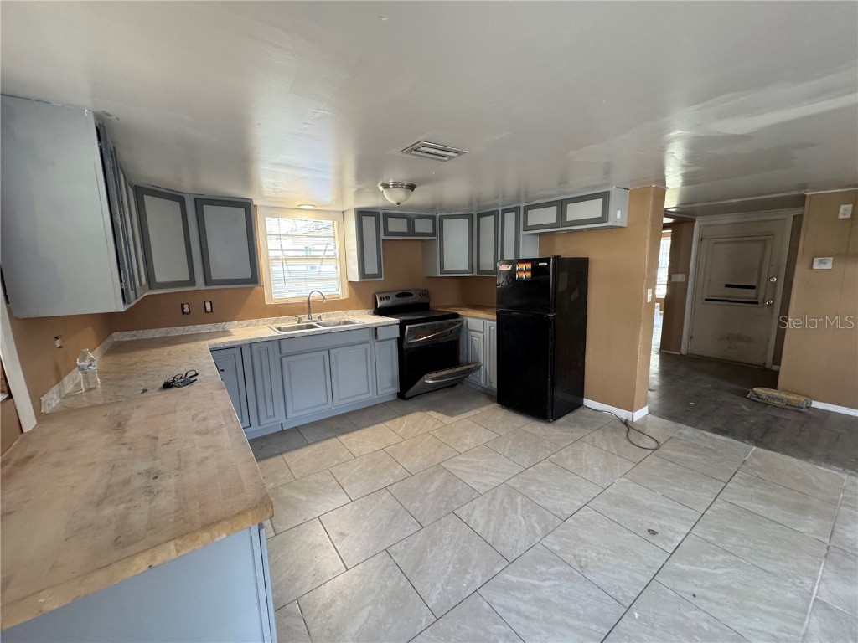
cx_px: 429
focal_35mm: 14
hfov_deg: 102.1
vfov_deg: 85.7
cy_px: 322
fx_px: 347
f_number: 2.2
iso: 320
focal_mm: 2.22
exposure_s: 1/60
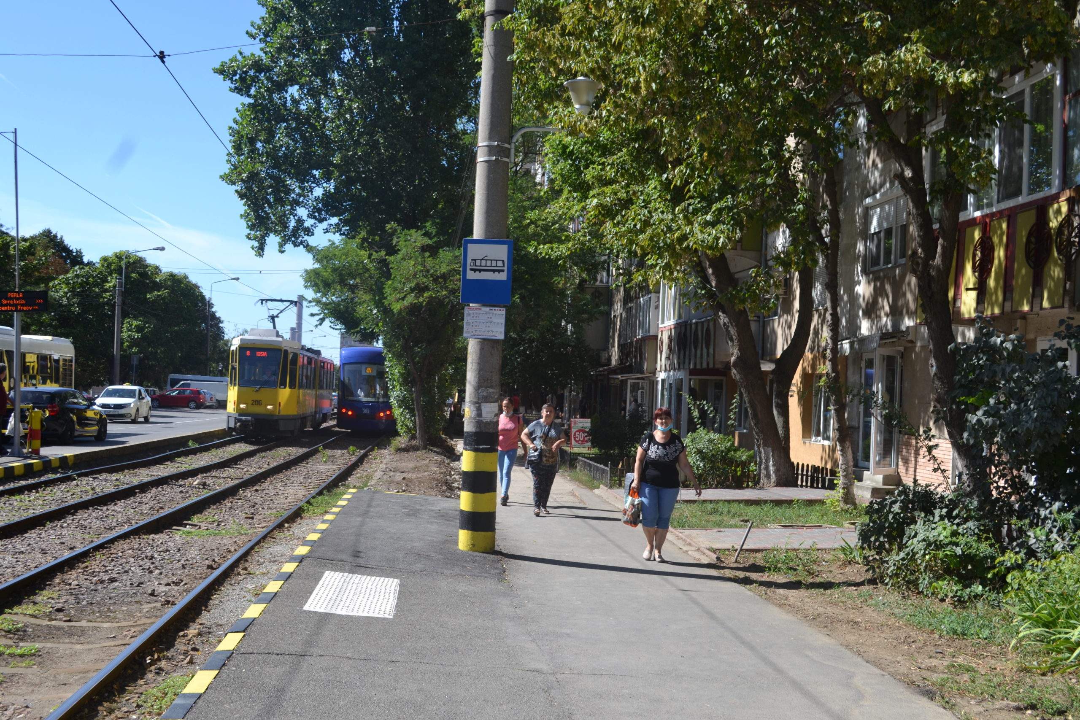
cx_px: 540
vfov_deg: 34.2
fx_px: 1170
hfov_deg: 49.6
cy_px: 360
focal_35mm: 39
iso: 100
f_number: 7.1
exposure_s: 1/200
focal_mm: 26
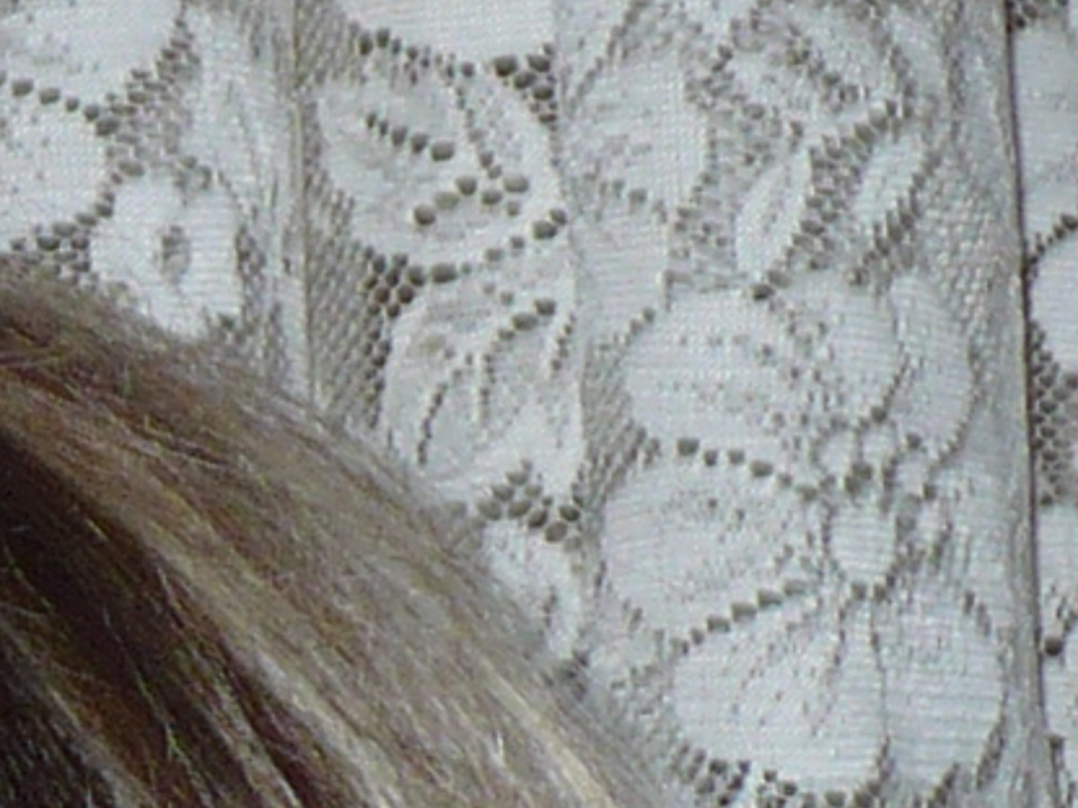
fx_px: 8502
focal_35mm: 273
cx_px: -1570
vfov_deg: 5.4
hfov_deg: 6.8
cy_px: 1336
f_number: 2.8
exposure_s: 1/30
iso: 100
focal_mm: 6.1
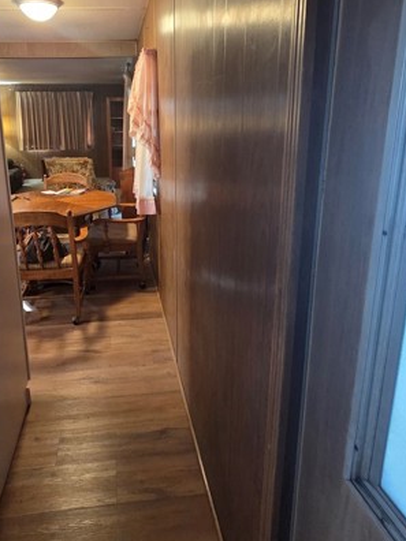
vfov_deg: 77.5
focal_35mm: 21
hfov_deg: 62.6
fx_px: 328
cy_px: 202
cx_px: 153
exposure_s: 1/60
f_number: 2.2
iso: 1000
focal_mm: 2.2
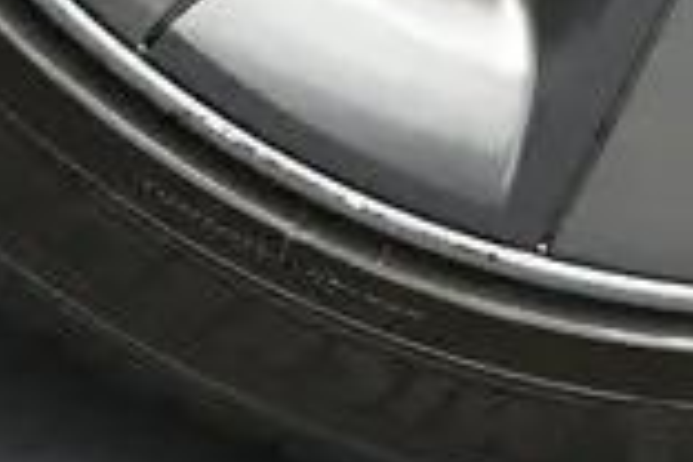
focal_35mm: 246
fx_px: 4741
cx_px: 804
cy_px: -882
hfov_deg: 8.3
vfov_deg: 5.3
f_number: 4.2
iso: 1250
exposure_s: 1/125
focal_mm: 25
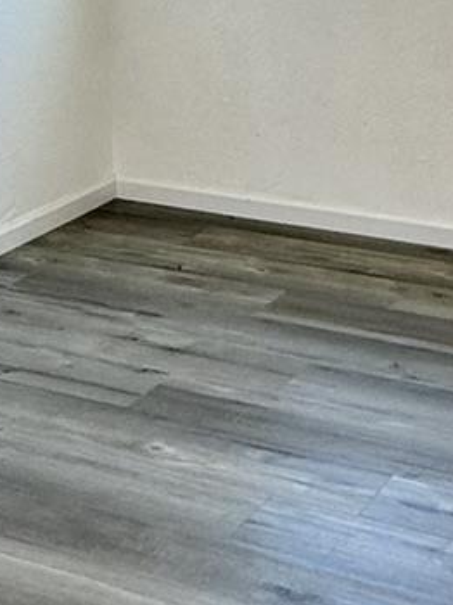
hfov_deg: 18.0
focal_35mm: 82
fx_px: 1433
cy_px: 109
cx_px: 195
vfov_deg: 23.5
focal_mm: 2.22
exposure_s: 1/120
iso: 100
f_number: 2.2
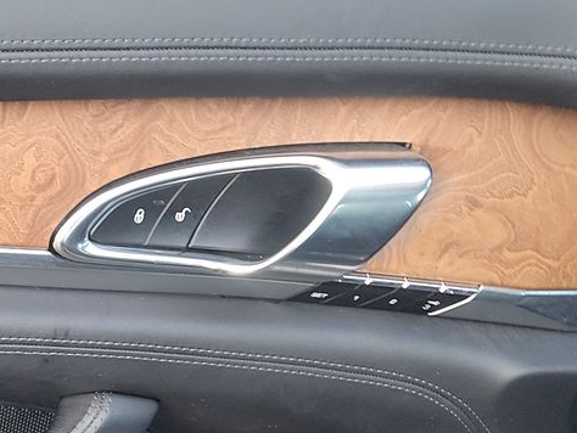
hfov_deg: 20.9
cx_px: -258
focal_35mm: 81
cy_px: 494
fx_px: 1351
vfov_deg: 17.5
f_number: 1.8
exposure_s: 1/59
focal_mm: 6.7
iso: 119
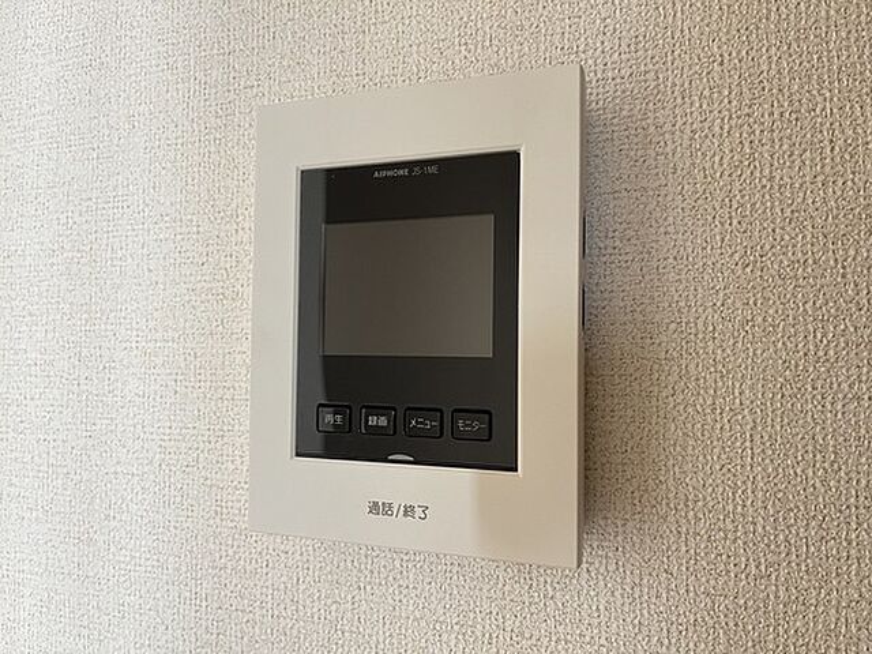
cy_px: 327
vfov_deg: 53.1
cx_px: 436
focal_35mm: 26
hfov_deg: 67.3
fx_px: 655
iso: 320
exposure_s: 1/60
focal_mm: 5.1
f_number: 1.6
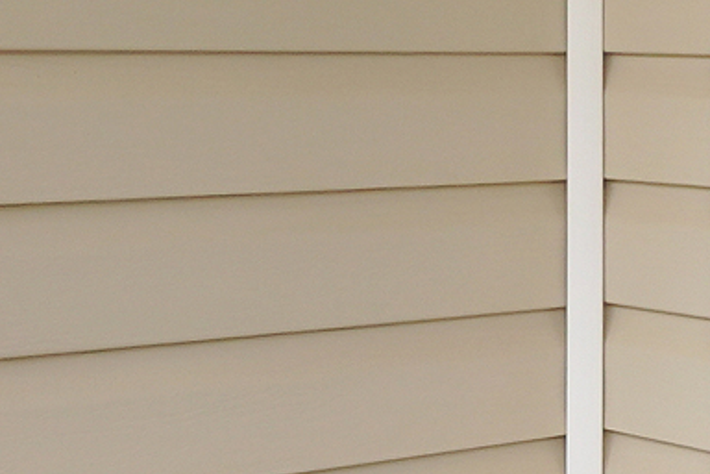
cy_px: 15
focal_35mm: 120
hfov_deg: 16.9
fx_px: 2366
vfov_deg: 11.3
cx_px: 568
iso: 200
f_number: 4
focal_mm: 10
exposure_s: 1/160
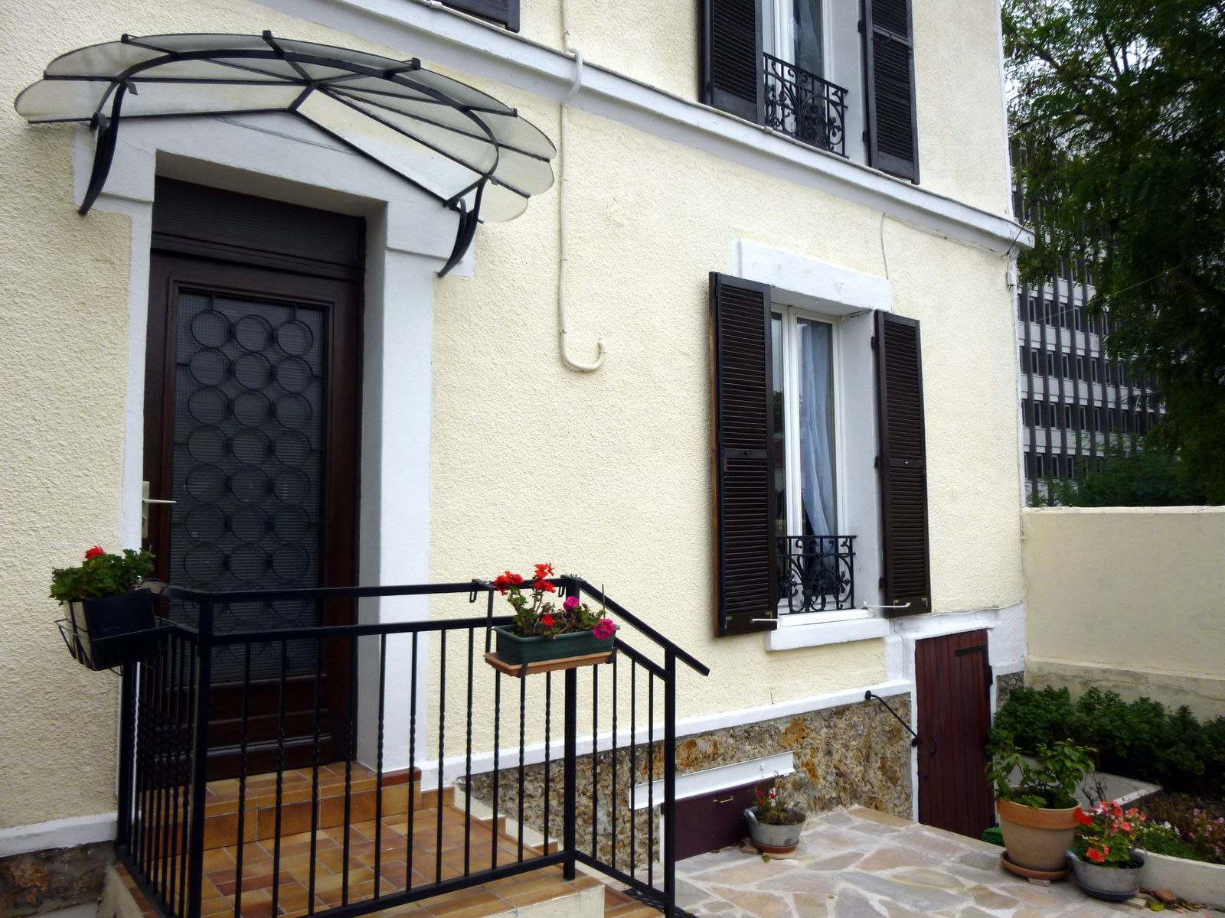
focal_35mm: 25
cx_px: 612
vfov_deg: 54.9
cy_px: 459
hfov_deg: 69.4
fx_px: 885
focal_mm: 4.5
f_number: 3.1
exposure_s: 1/500
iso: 100
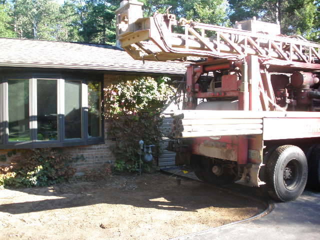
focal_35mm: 36
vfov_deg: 39.7
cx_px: 160
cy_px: 120
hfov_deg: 51.4
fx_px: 333
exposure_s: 1/50
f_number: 3.5
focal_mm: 6.3
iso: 64
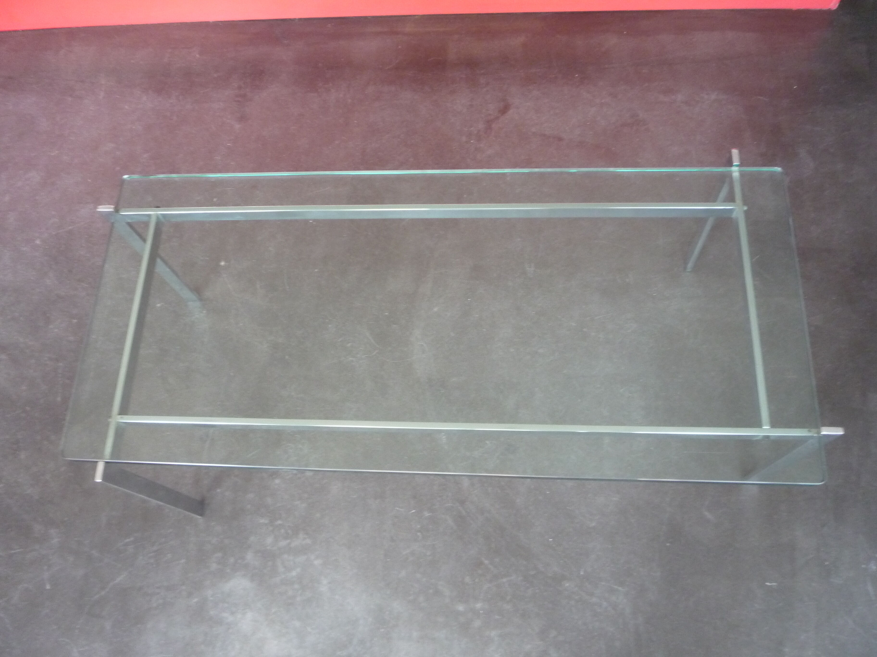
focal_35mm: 30
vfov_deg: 46.8
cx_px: 438
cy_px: 328
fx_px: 760
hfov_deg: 60.0
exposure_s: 1/30
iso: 400
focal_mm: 5.2
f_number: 3.3
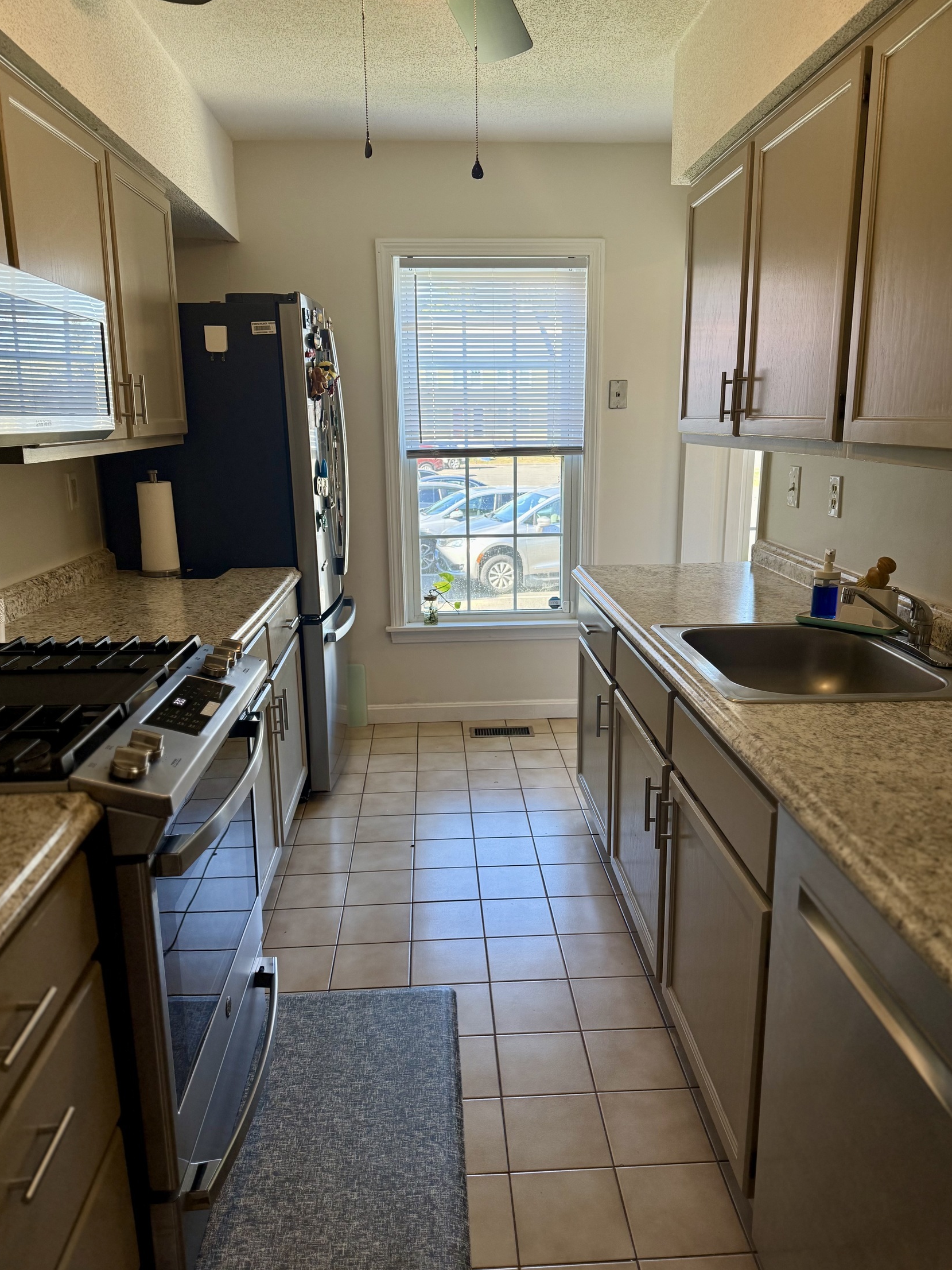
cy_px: 638
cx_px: 488
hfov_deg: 54.9
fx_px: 917
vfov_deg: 69.4
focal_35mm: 25
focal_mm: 6.76
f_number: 1.78
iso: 200
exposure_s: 1/140
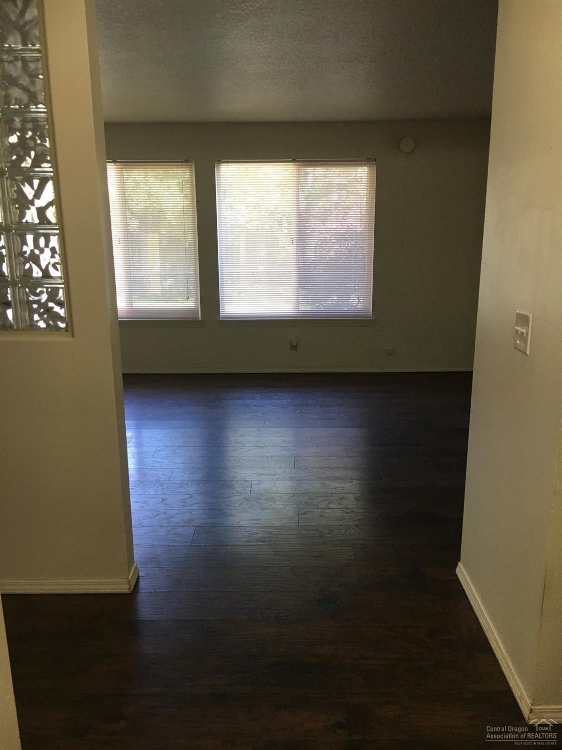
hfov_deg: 48.2
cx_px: 281
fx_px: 628
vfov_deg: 61.7
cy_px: 375
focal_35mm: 29
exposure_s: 1/30
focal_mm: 4.15
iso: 40
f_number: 2.2
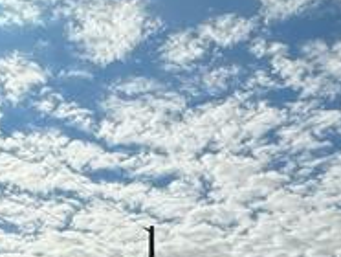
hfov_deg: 25.2
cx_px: 121
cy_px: 373
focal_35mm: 77
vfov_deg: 17.5
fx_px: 760
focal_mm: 2.22
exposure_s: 1/7813
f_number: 2.2
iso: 40
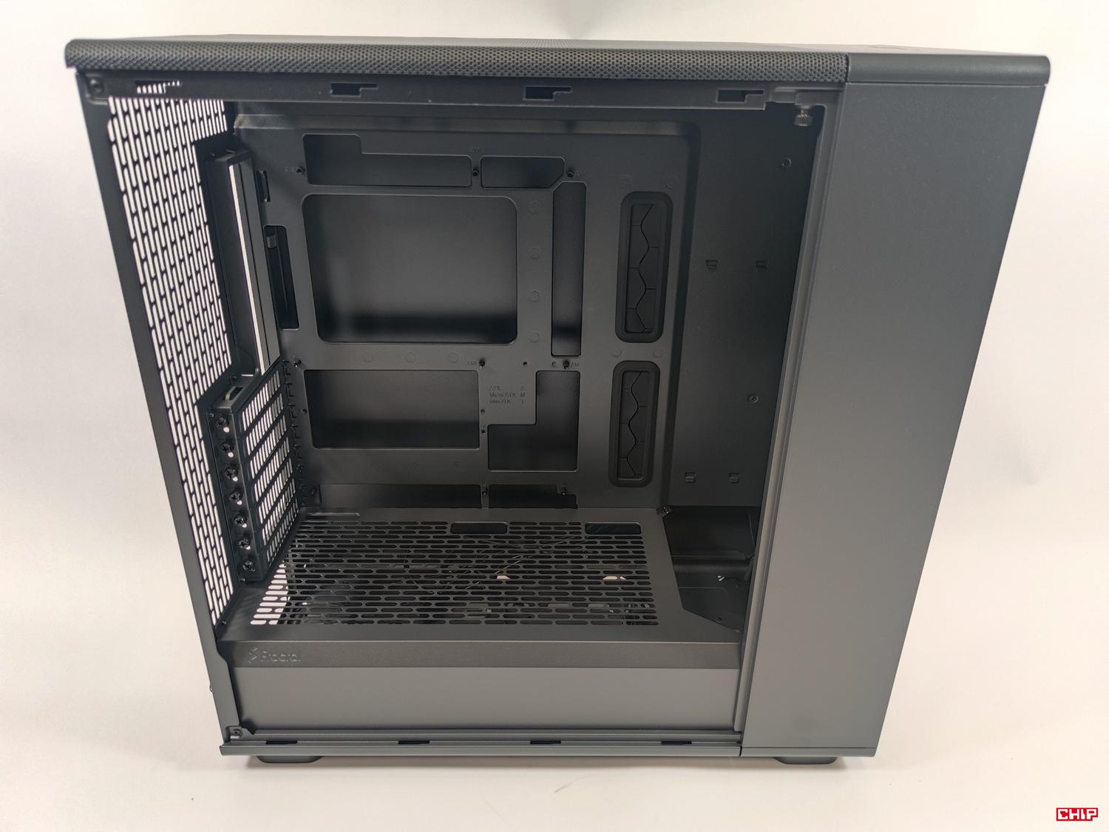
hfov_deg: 71.6
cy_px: 416
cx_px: 554
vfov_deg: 56.8
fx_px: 769
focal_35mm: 24
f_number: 1.85
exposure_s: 1/33
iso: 390
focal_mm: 6.78
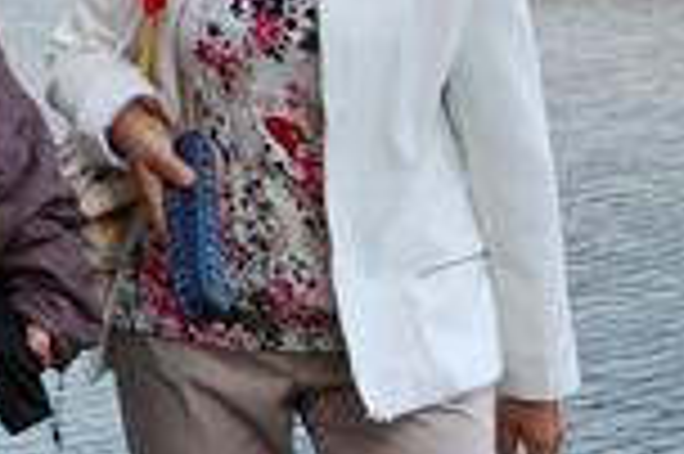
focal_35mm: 325
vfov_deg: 4.2
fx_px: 6168
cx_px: -482
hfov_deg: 6.2
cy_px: 205
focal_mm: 55
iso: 220
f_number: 5.6
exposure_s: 1/125
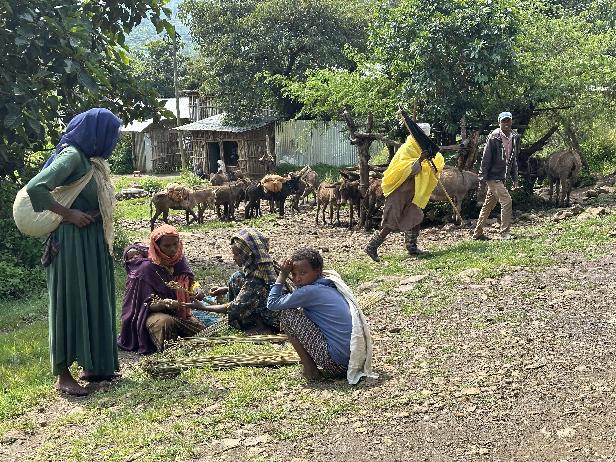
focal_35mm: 48
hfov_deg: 39.7
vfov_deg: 30.3
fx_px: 854
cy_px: 231
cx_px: 308
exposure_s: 1/1120
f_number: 1.78
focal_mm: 6.86
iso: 64
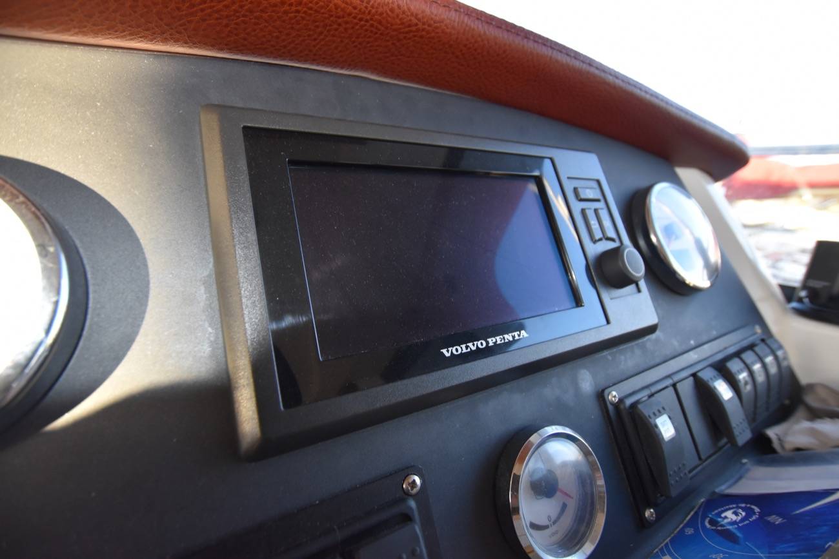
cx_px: 420
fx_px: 350
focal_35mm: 15
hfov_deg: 100.4
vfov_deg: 77.3
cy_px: 280
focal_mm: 10
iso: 800
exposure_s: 1/100
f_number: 5
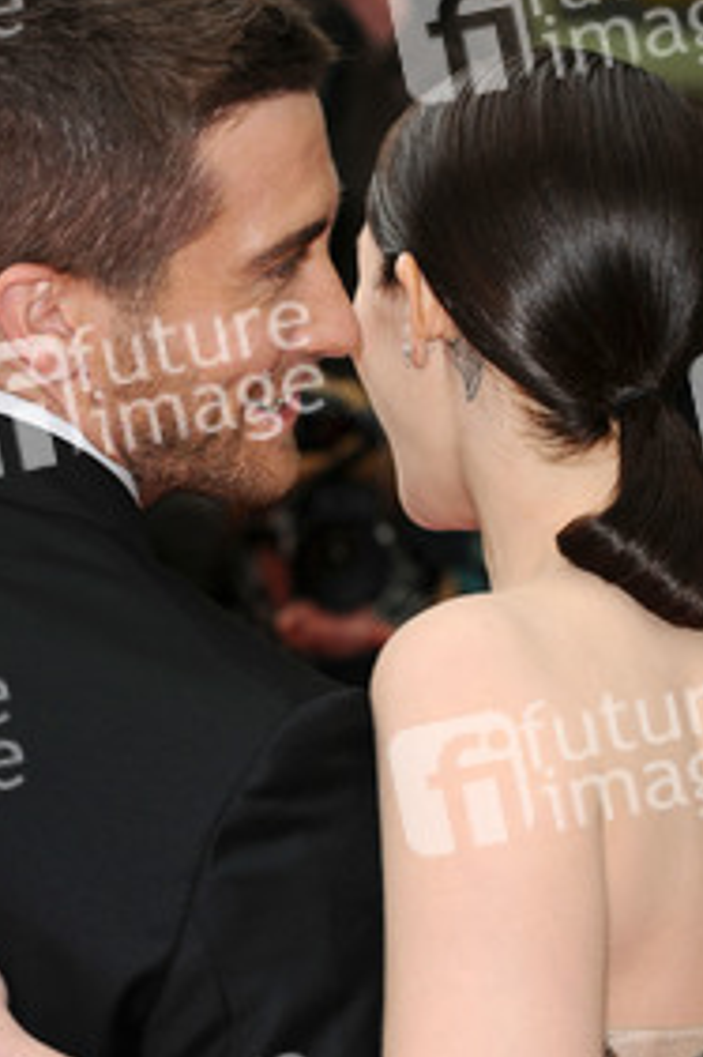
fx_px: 5015
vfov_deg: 12.0
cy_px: 579
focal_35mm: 171
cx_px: 241
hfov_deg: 8.0
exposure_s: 1/200
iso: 200
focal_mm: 80
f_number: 5.6
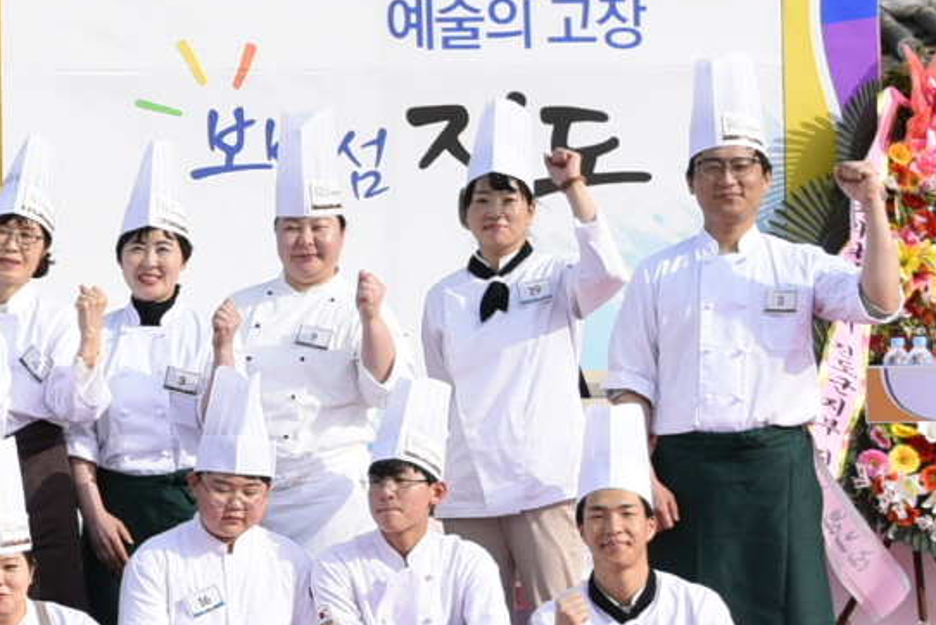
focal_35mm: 177
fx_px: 4604
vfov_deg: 7.8
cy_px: 422
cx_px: -760
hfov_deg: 10.8
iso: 100
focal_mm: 40
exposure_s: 1/250
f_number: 6.3
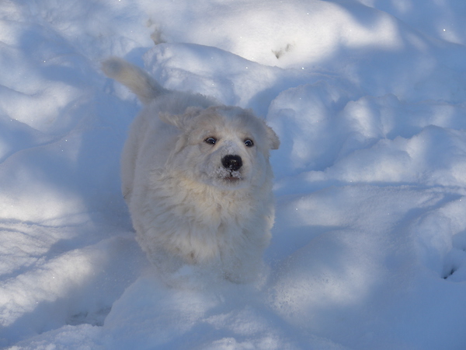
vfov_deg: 18.4
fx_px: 1077
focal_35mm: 80
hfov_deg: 24.4
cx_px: 233
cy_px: 175
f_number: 4.5
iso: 100
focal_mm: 17
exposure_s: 1/640
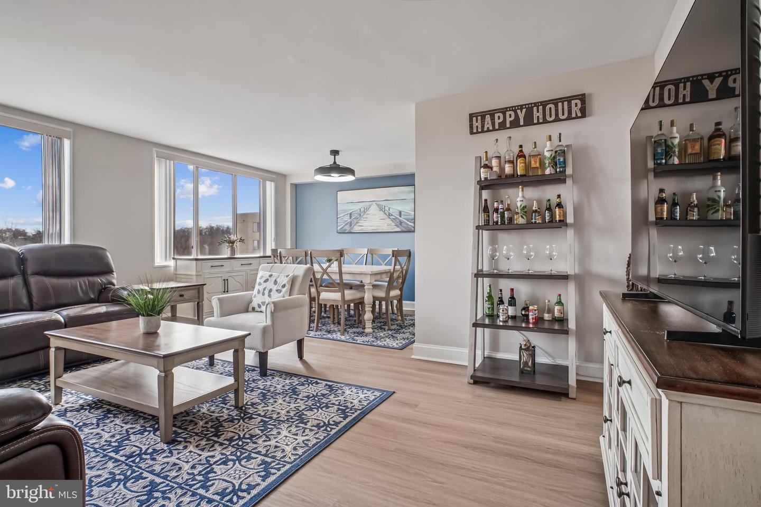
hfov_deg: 95.0
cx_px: 380
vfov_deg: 72.1
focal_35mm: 16
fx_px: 349
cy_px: 254
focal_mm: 11
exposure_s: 1/40
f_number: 8
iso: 500
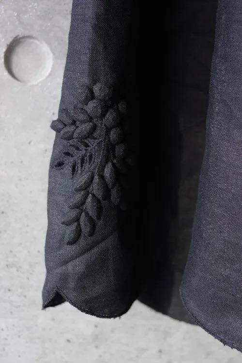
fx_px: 524
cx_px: 121
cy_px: 182
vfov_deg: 38.2
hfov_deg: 26.0
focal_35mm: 52
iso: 800
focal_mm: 35
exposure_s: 1/25
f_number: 4.5
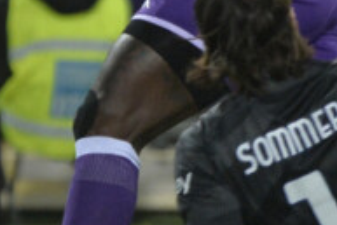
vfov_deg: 1.1
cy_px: 14
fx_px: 12206
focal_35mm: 1303
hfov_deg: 1.6
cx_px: 204
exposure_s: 1/1000
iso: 2500
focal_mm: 280
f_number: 5.6
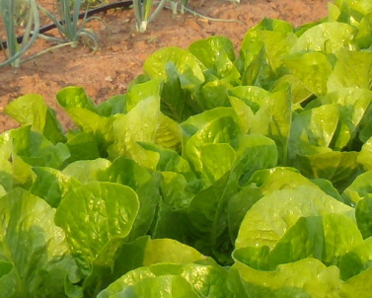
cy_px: 120
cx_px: 251
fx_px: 1972
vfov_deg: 8.6
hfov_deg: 10.8
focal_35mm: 179
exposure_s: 1/160
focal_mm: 6.4
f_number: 3.6
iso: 80
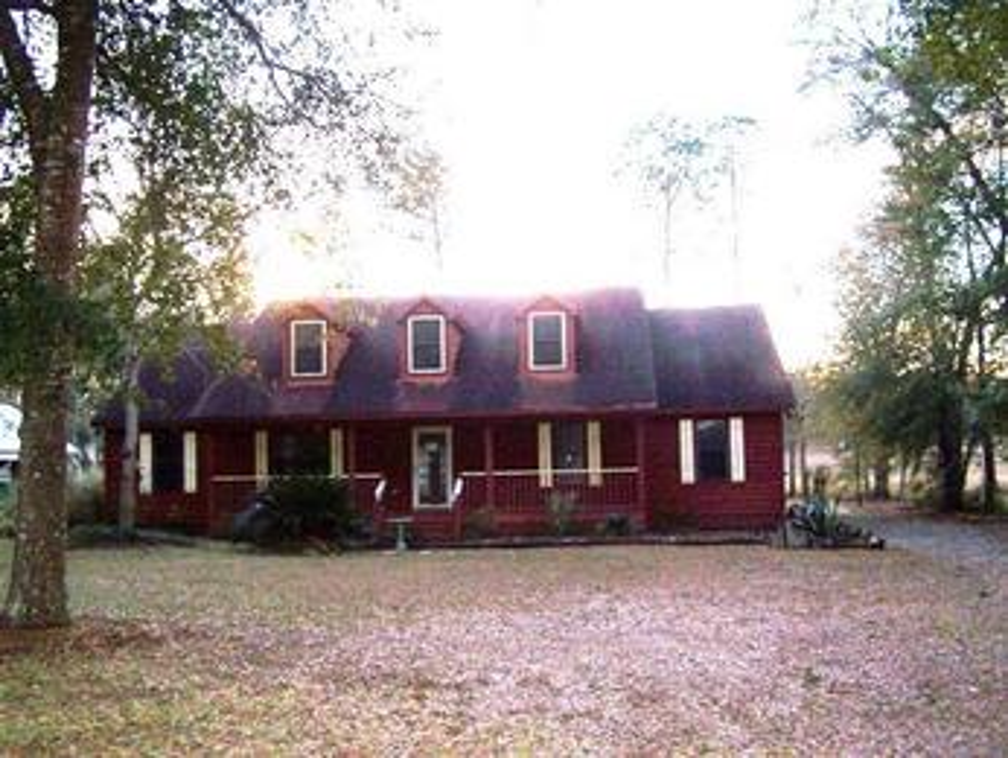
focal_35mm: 38
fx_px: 1107
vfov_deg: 37.8
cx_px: 504
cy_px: 379
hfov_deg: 48.9
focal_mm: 6.3
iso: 140
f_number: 2.8
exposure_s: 1/60
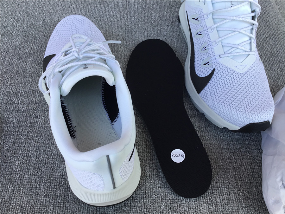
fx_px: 255
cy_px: 107
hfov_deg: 58.4
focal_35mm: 31
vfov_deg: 45.4
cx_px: 142
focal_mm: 3.3
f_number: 2.4
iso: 25
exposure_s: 1/109
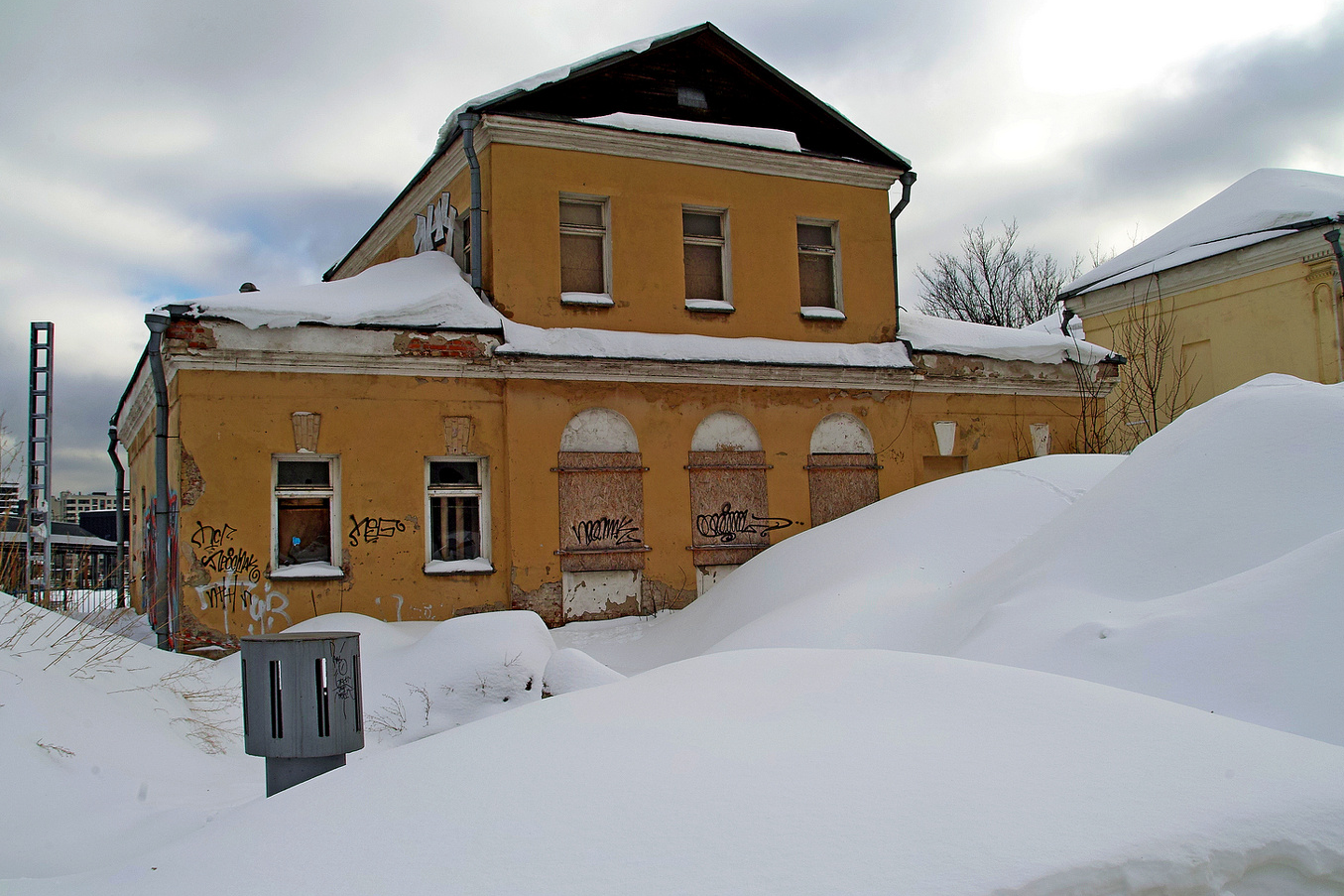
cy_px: 441
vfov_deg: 42.3
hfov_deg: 60.3
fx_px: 1157
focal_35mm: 31
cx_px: 678
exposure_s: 1/200
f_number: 9
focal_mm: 18
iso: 100
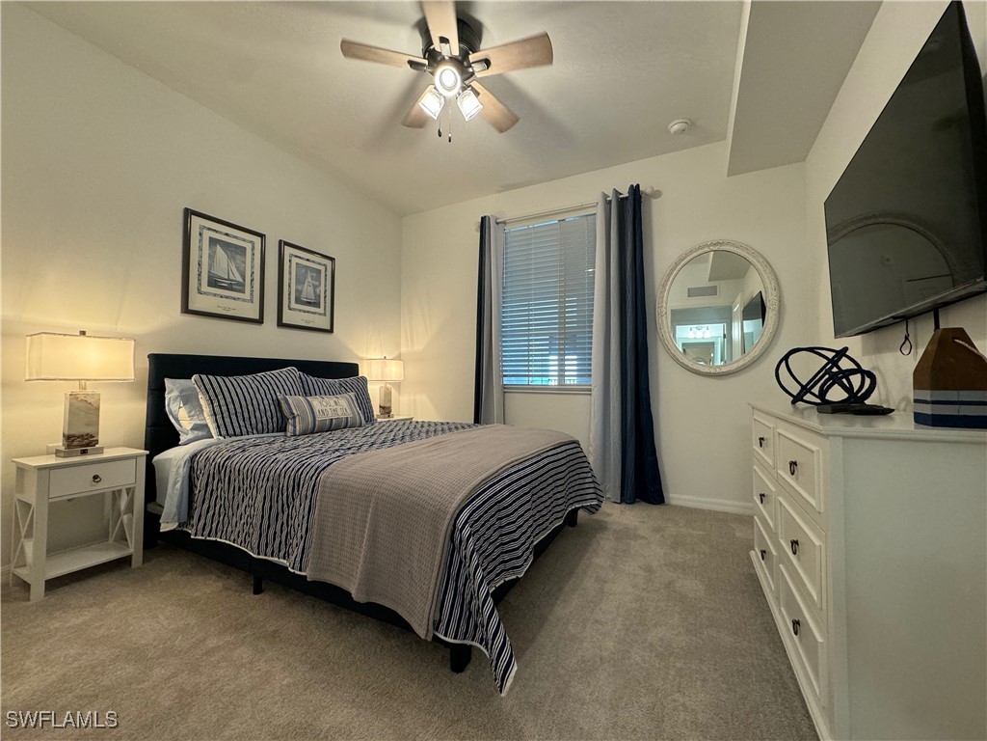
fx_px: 399
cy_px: 370
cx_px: 494
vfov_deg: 85.7
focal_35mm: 14
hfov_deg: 102.1
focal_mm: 2.22
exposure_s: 1/120
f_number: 2.2
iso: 250
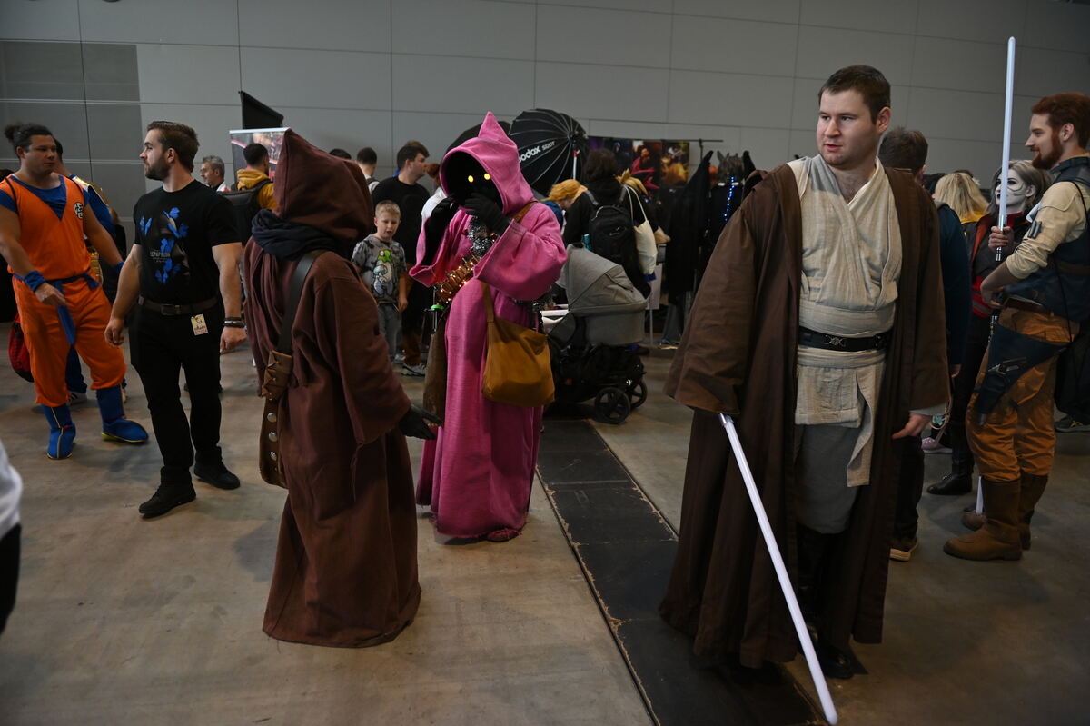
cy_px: 363
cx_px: 545
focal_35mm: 24
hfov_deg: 73.8
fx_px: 726
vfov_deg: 53.1
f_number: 2.8
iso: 800
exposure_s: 1/200
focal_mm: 24
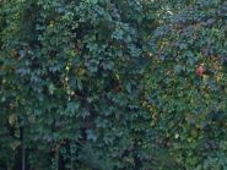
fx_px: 1161
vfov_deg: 8.3
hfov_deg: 11.1
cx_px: 167
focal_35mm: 177
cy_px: -33
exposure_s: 1/100
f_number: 2.8
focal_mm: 6.8
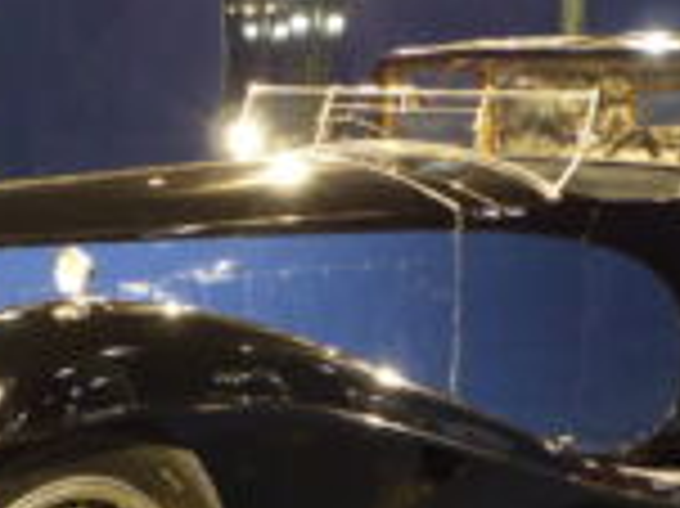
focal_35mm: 90
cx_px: 257
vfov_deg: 16.3
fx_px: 1767
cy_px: 405
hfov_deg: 21.7
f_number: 2.8
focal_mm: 5.9
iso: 400
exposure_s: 1/13
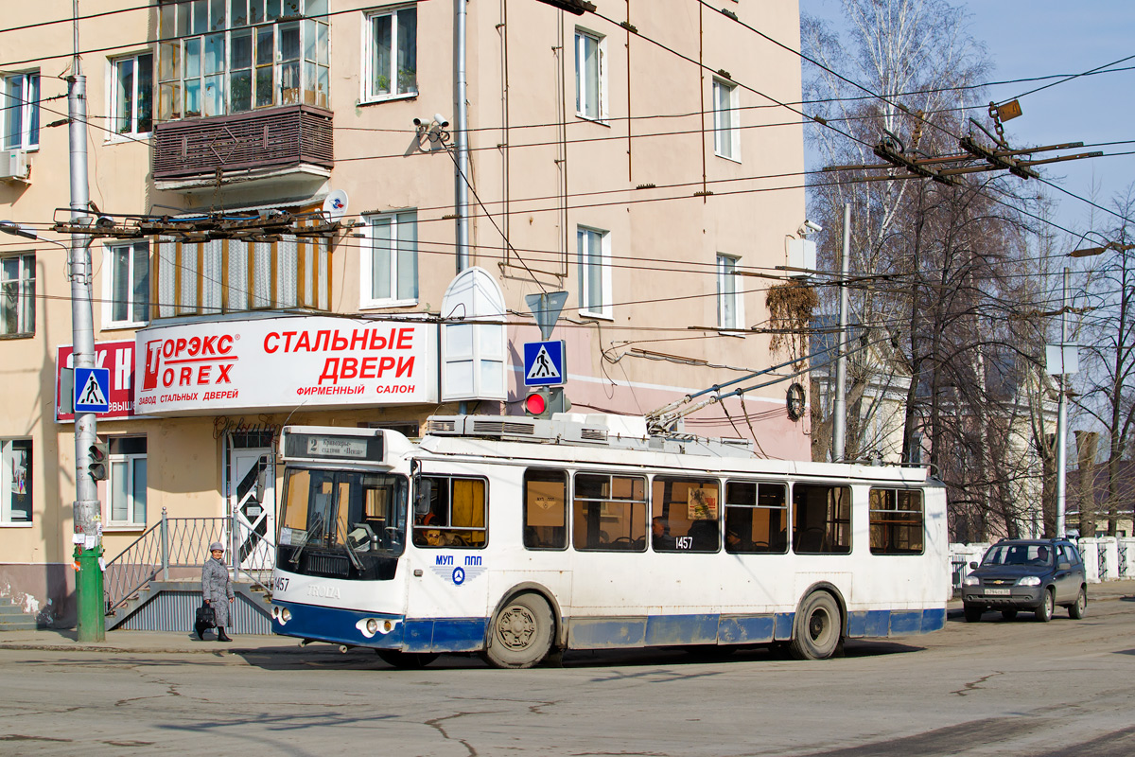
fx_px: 1655
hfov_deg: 37.9
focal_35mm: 52
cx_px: 568
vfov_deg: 25.8
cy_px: 378
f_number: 6.3
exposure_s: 1/1000
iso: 200
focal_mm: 35
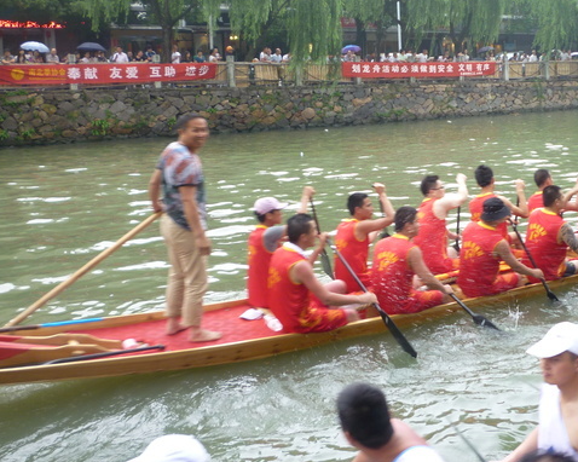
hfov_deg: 39.3
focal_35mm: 46
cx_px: 434
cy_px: 177
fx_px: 787
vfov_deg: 32.6
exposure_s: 1/50
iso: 80
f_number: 3.3
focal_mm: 5.3
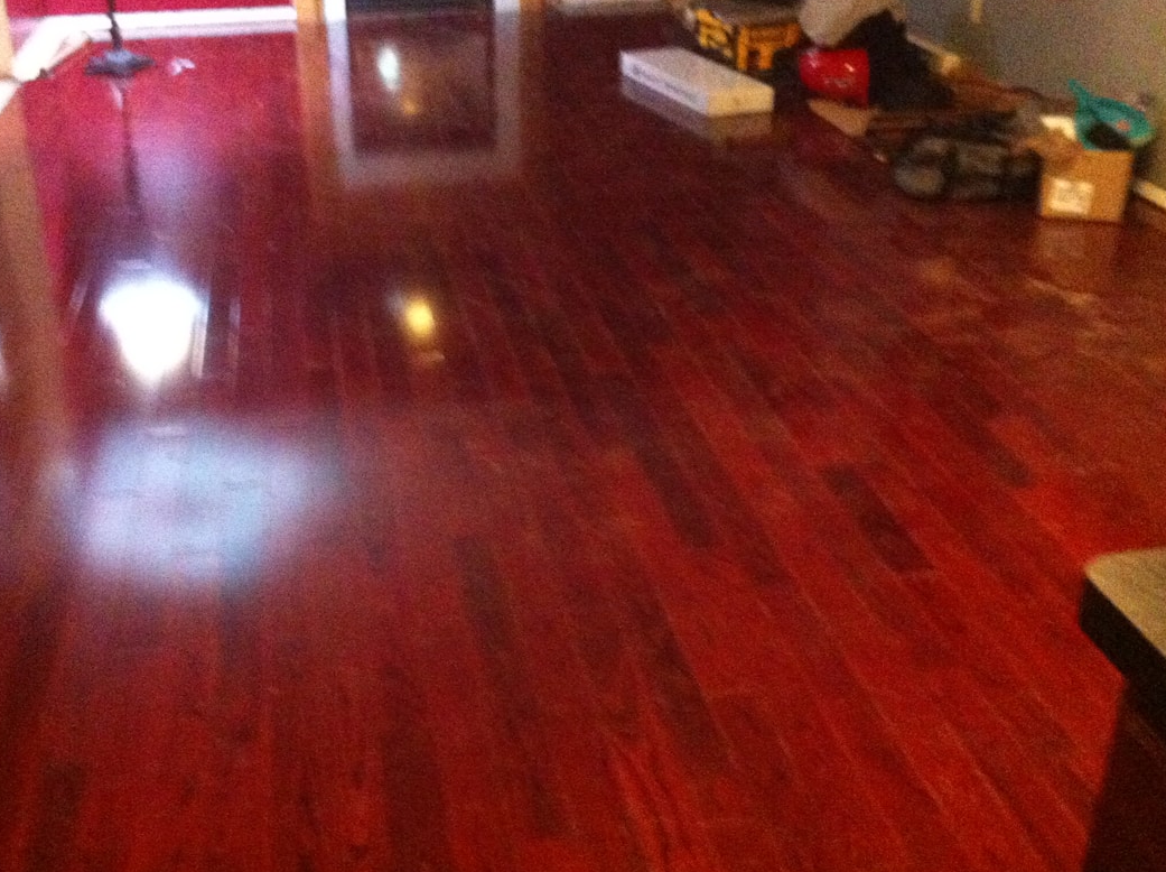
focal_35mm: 45
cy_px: 456
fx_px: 1514
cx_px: 491
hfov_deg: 42.0
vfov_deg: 32.1
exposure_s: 1/15
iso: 1000
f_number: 2.8
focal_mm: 3.85
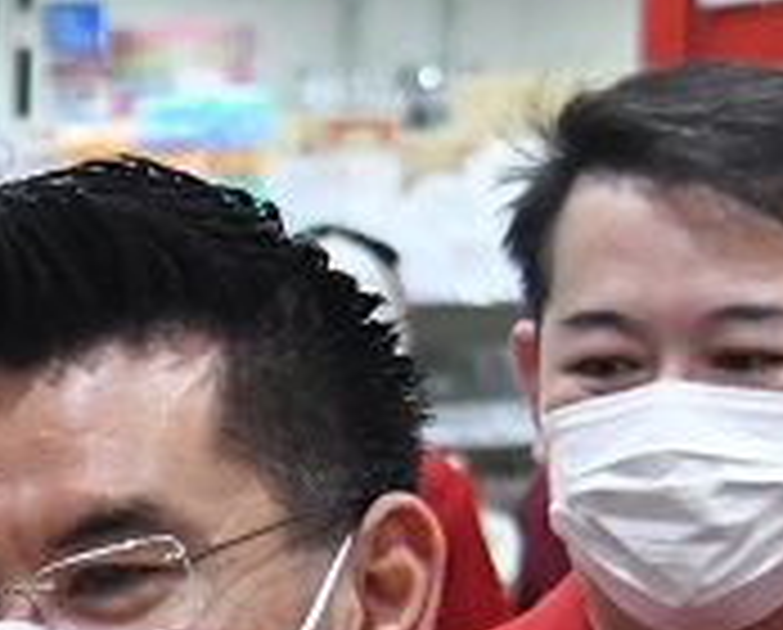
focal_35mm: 344
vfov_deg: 4.4
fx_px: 7990
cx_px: -1156
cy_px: 1298
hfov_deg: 5.4
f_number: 4
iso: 3200
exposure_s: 1/250
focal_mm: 34
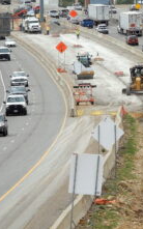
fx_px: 2689
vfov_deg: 4.9
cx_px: 115
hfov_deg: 3.0
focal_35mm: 431
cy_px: 75
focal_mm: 40.1
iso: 80
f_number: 5.6
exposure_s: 1/500
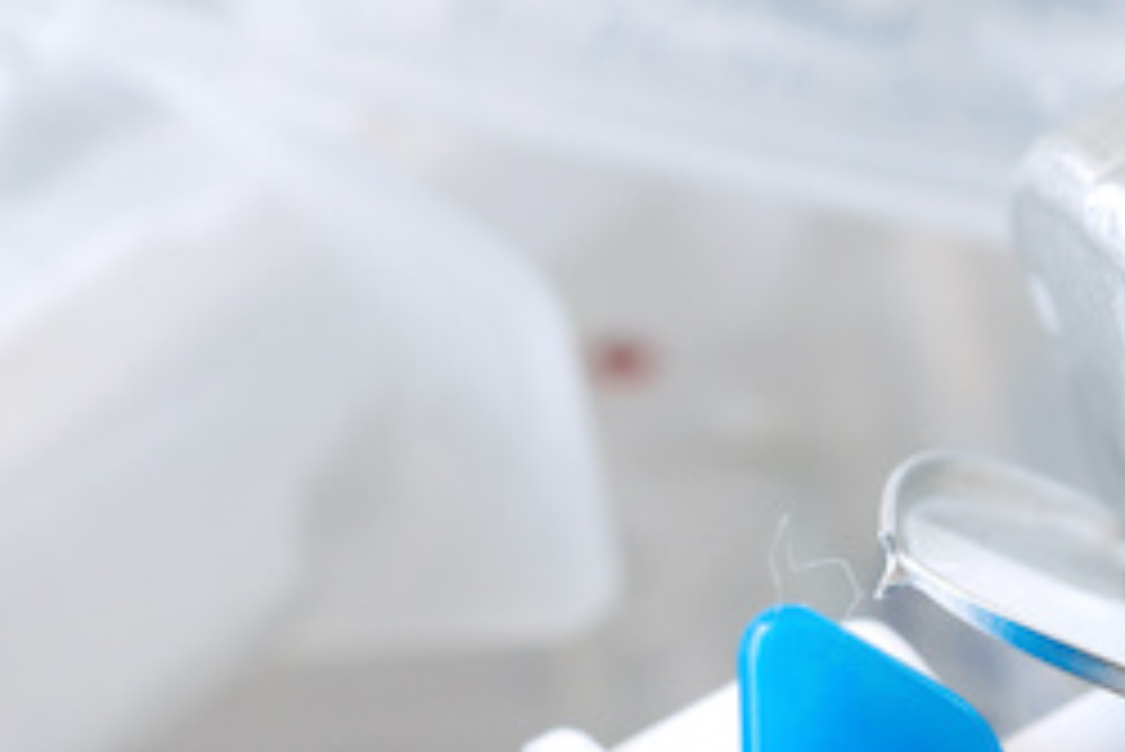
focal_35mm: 368
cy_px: 1241
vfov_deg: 3.7
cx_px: -495
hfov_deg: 5.6
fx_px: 11506
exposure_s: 1/15
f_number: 5.6
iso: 100
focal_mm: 90
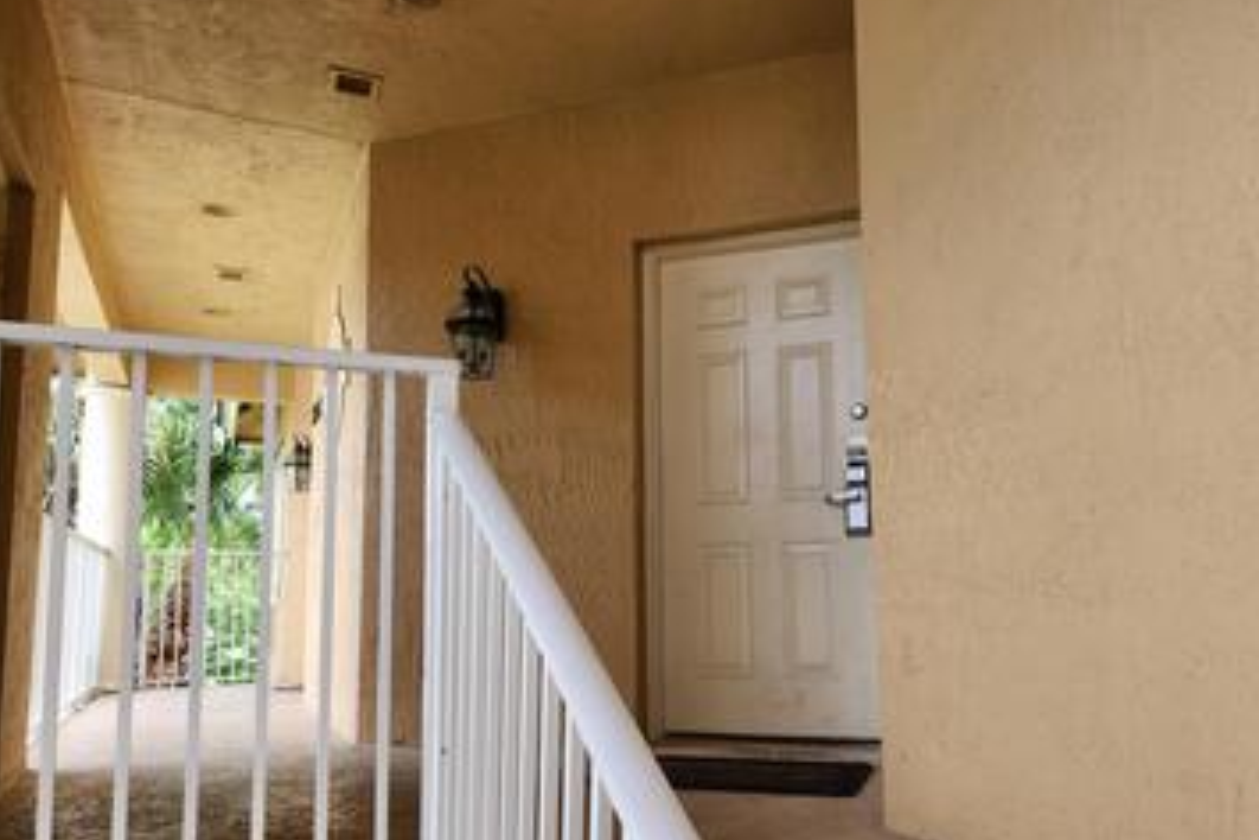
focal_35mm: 27
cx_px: 697
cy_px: 477
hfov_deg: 67.2
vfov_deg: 47.8
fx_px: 944
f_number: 1.8
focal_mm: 5.4
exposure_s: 1/180
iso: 32
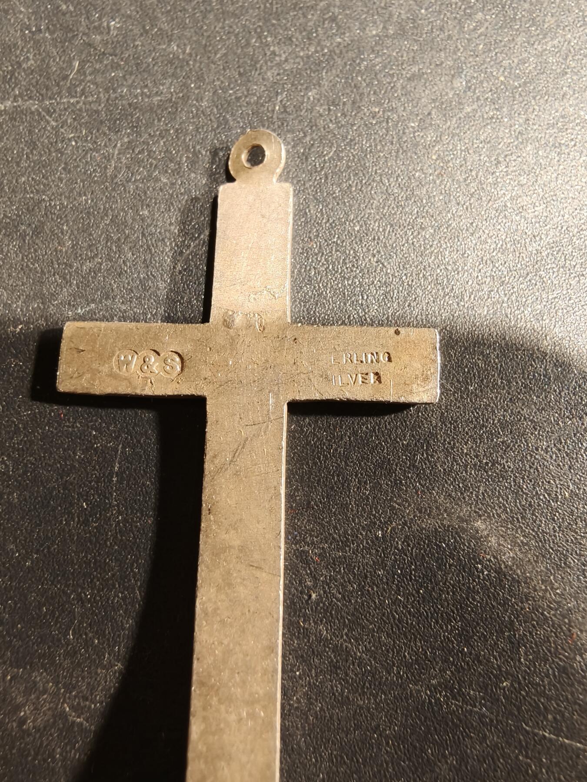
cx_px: 294
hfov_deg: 58.9
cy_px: 391
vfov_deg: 73.9
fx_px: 520
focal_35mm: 23
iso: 320
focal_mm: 2.32
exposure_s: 1/50
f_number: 2
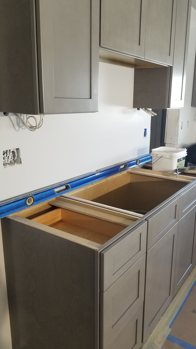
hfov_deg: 40.0
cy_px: 175
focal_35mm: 29
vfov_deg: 66.1
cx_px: 115
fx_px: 268
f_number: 1.7
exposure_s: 1/60
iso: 125
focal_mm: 4.25
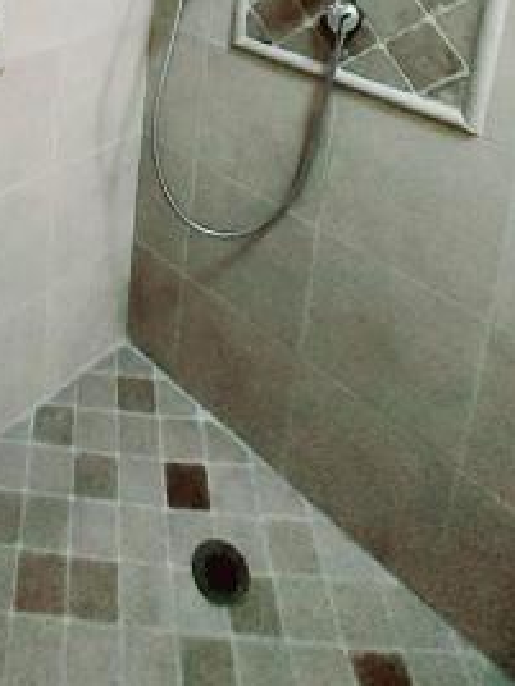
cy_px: -87
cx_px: 108
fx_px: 615
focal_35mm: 31
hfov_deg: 43.5
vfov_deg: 43.5
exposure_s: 1/24
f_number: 2.2
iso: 400
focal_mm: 1.42
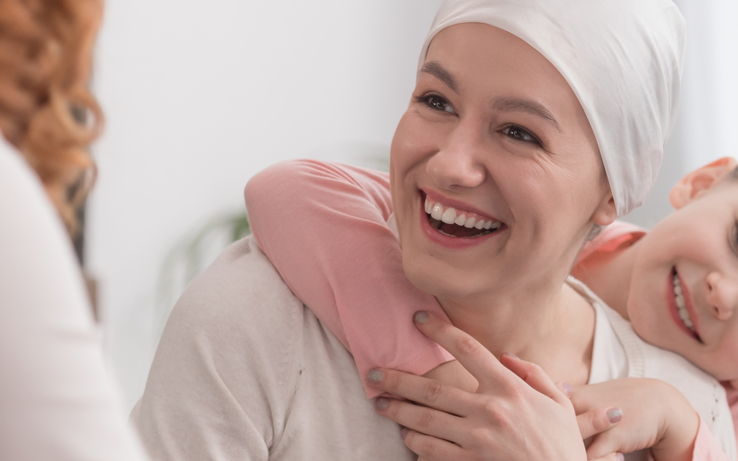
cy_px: 414
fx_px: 5451
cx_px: 305
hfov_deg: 7.7
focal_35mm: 271
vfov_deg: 4.8
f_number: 2.8
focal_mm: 110
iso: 400
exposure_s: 1/200
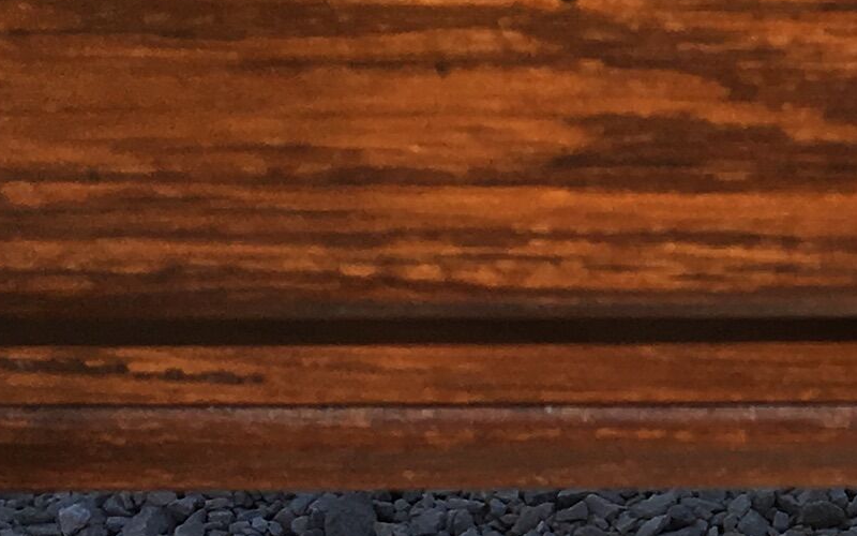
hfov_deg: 12.4
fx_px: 3620
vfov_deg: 8.4
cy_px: 524
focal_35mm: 155
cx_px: 1530
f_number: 2.2
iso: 25
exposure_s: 1/1709
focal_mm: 4.15
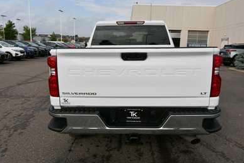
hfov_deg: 60.3
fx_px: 210
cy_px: 81
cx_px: 120
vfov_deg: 42.3
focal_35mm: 31
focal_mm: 20
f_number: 9
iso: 100
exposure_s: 1/320
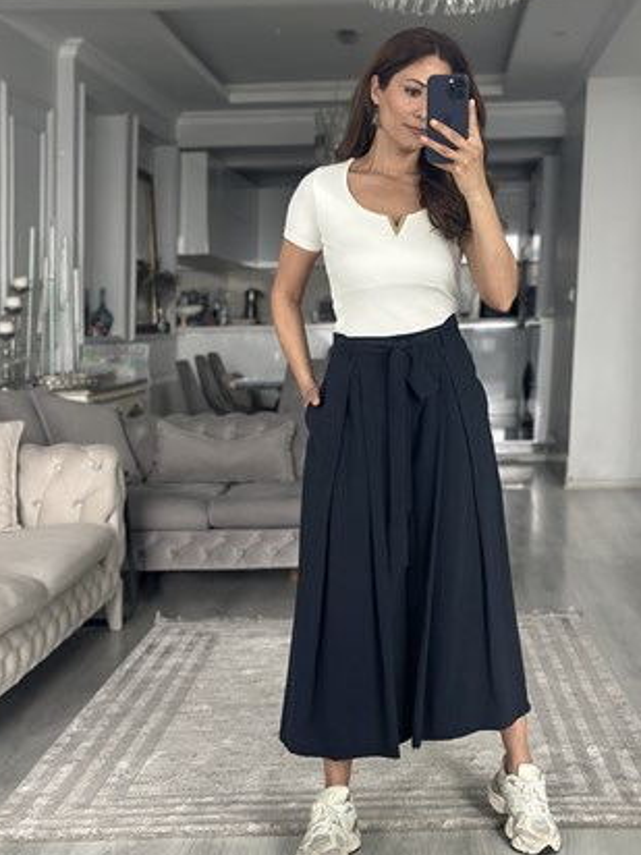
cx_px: 375
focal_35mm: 59
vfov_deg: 32.7
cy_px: 434
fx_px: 1457
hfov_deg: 24.8
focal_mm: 6.86
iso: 400
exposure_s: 1/53
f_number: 1.78
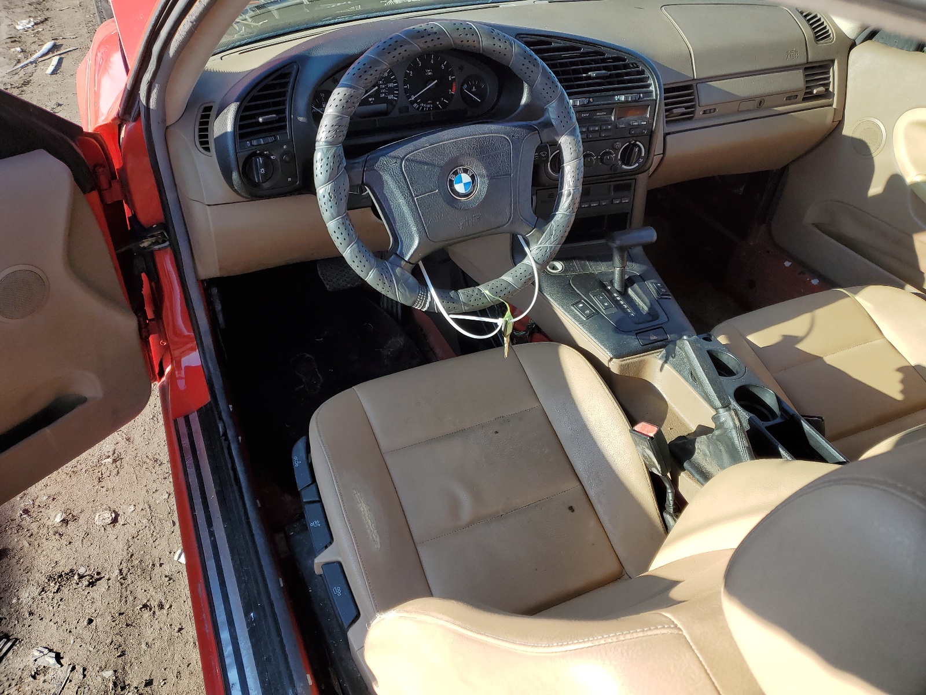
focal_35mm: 26
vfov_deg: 53.1
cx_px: 463
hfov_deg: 67.3
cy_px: 348
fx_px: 696
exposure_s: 1/769
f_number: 1.5
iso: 50
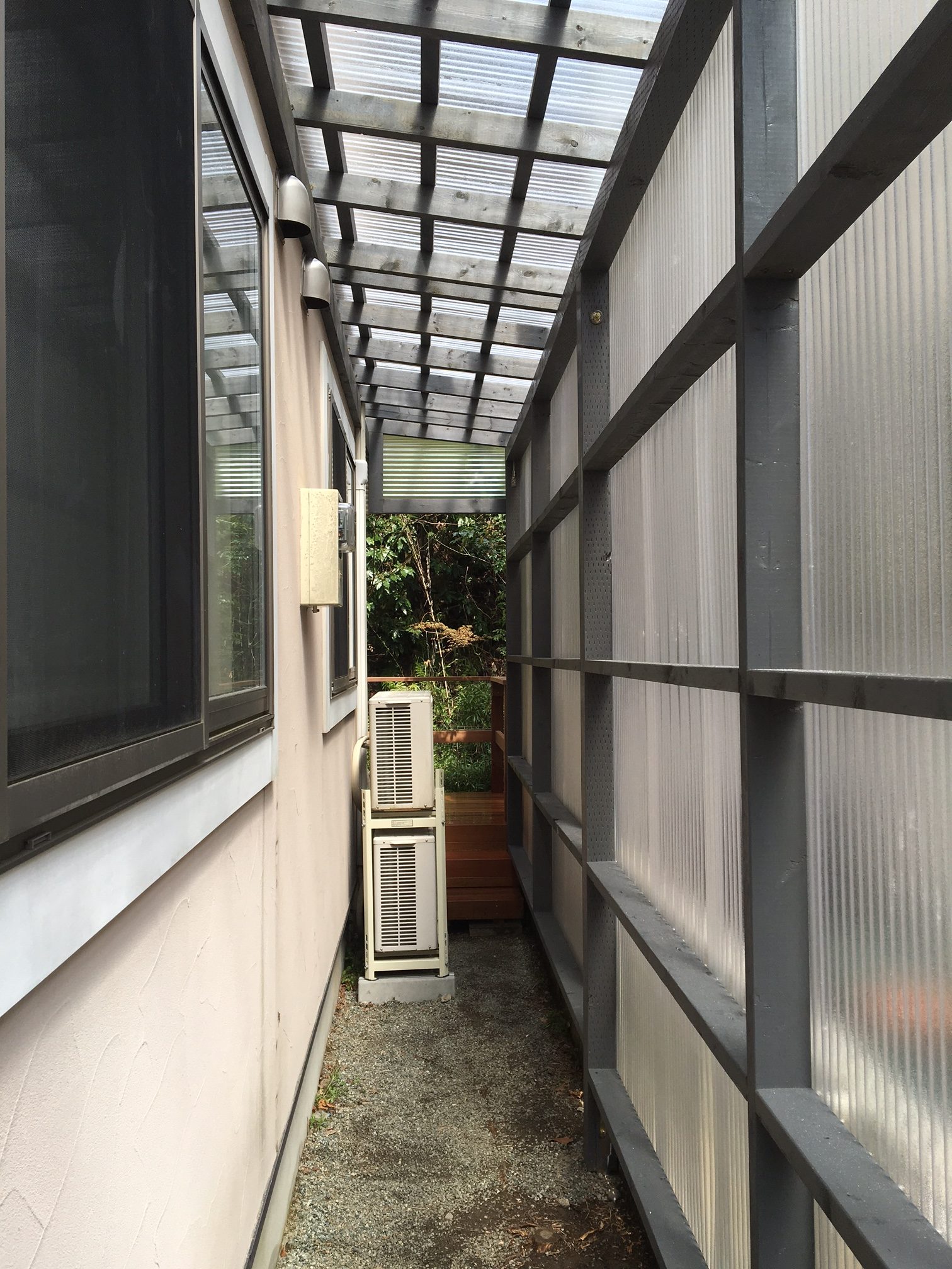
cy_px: 634
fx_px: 1063
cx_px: 476
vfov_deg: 61.7
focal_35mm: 29
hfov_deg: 48.2
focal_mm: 4.15
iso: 25
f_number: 2.2
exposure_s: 1/513
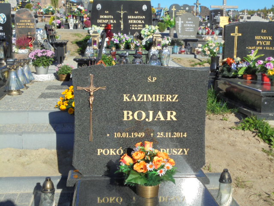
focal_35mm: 49
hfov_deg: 38.9
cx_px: 137
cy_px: 103
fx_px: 388
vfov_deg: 29.7
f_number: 4.8
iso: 100
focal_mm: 8.9
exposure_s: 1/500
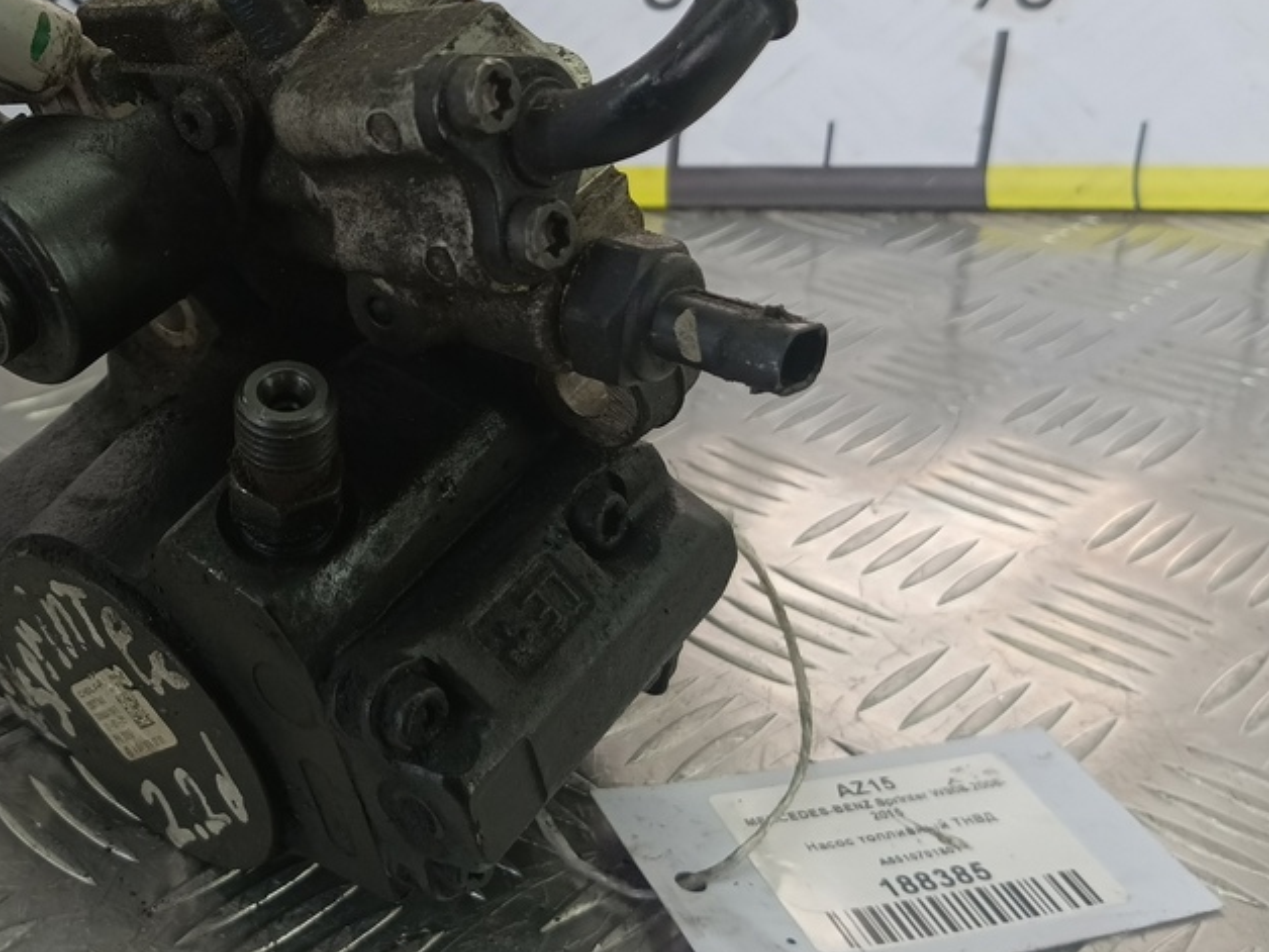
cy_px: 360
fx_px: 1613
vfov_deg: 32.7
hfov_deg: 41.8
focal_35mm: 44
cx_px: 333
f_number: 1.6
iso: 147
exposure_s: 1/100
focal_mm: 4.11
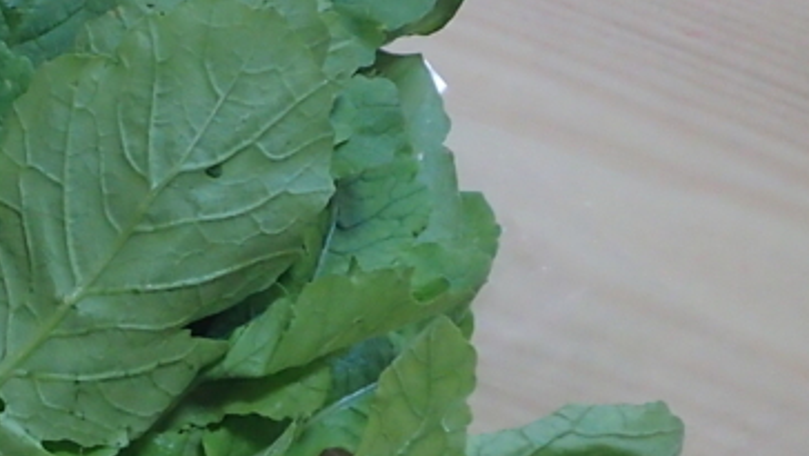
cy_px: 576
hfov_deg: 20.4
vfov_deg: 12.0
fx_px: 2103
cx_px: -153
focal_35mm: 98
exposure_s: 1/30
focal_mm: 5.87
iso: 320
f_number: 2.4
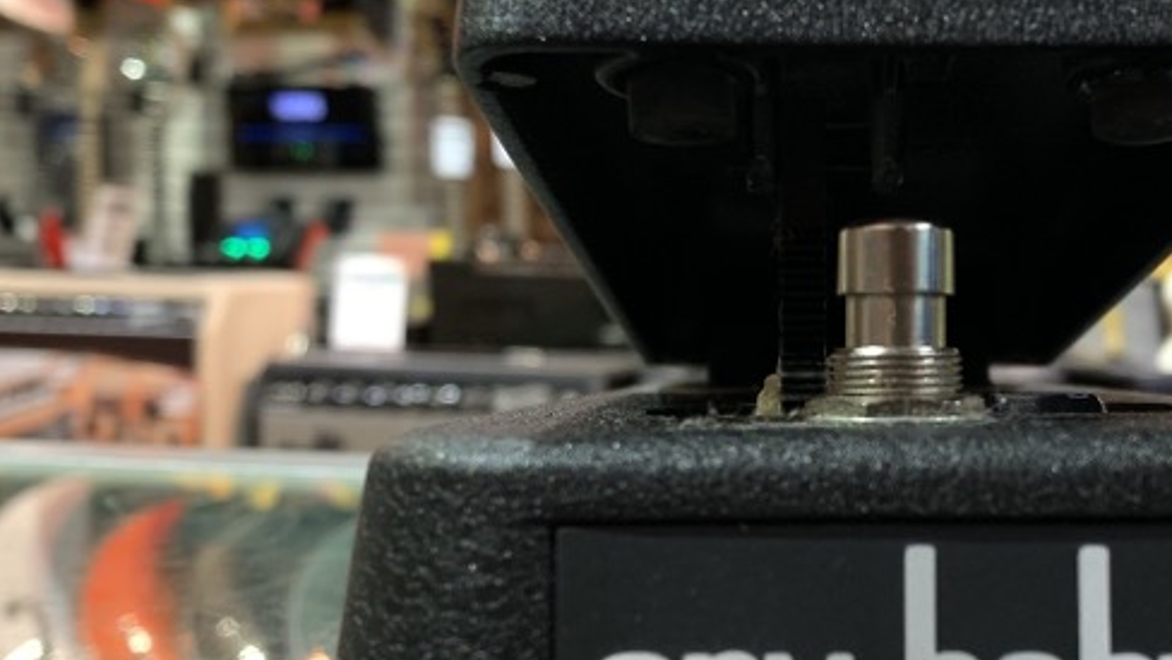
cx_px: 855
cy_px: 389
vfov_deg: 20.7
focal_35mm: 58
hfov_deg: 35.3
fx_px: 1803
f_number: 1.8
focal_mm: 4.25
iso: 320
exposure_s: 1/30
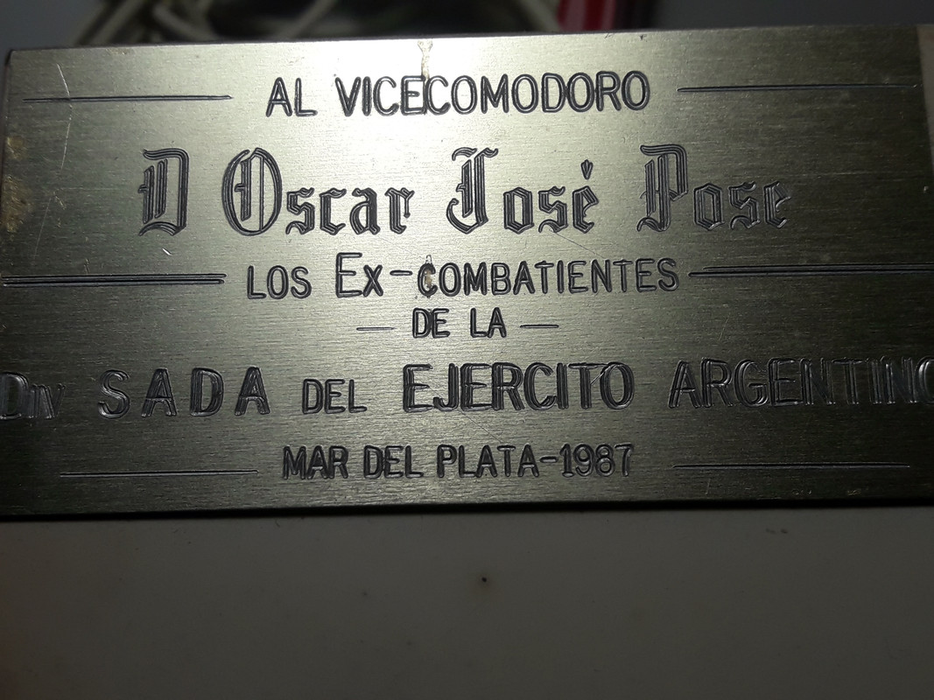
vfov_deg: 49.7
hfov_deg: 63.4
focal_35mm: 28
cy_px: 350
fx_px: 755
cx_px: 467
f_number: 1.9
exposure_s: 1/541
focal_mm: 3.7
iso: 40
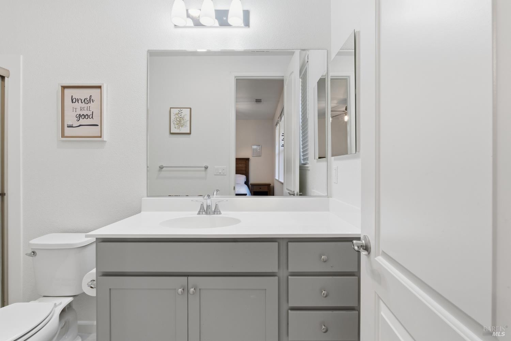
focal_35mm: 16
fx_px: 234
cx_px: 256
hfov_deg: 94.9
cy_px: 170
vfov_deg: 72.1
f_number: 11
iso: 100
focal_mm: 16.5
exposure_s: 1/30
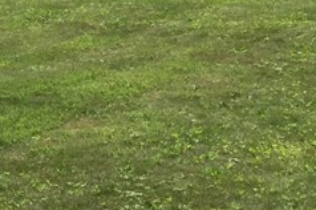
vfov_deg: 9.8
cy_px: 36
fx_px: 1218
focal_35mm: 139
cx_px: -219
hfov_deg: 13.5
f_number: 2.4
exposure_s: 1/1456
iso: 25
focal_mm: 3.3
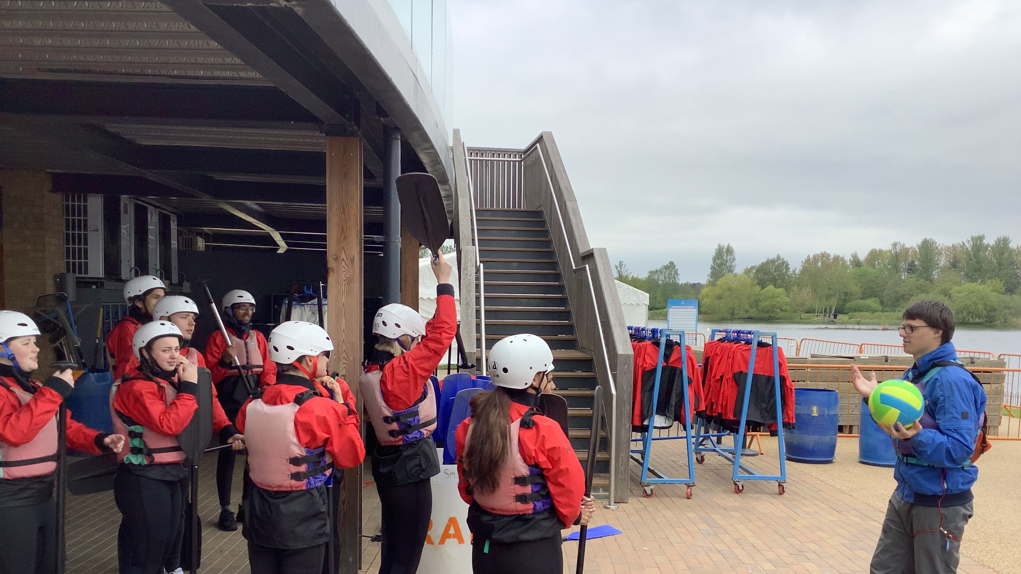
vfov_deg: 34.4
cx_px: 511
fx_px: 921
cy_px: 373
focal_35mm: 34
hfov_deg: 58.0
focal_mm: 3.3
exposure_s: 1/268
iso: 25
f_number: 2.4
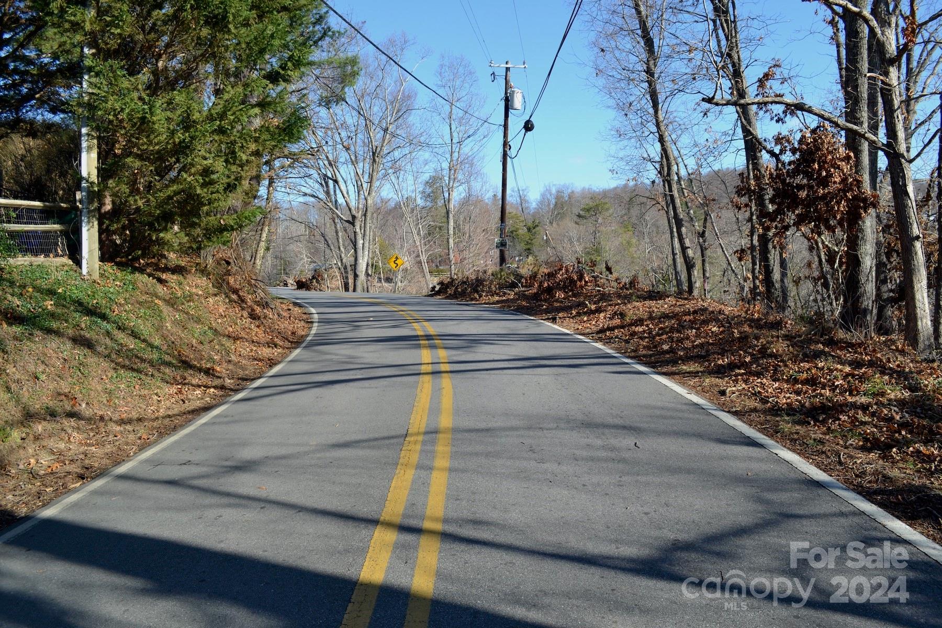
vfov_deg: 47.9
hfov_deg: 67.4
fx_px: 706
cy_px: 314
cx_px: 471
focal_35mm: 27
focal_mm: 18
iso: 100
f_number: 6.3
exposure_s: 1/160
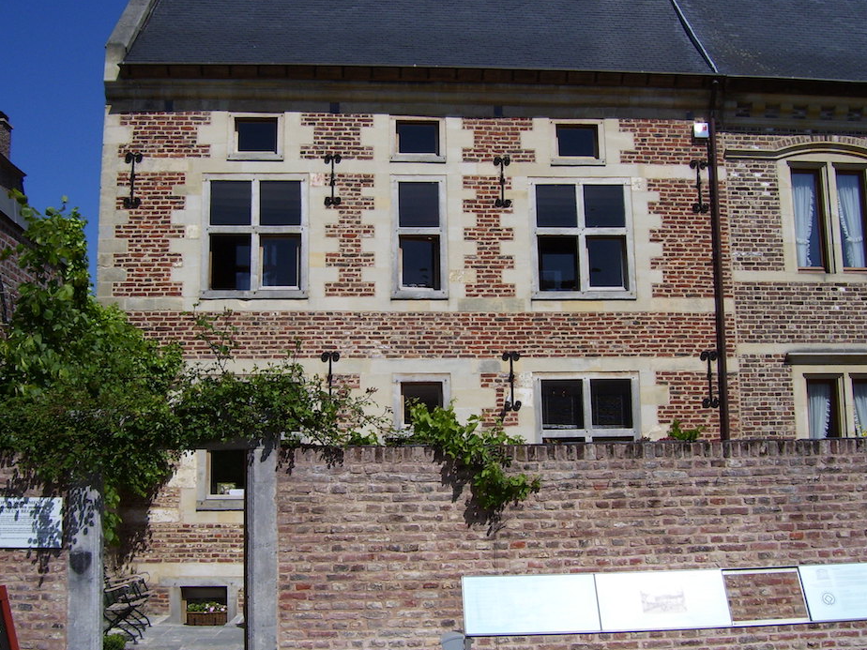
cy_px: 356
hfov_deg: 45.8
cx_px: 434
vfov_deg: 35.1
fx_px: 1027
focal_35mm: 41
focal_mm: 6
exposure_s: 1/1000
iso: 80
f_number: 4.8
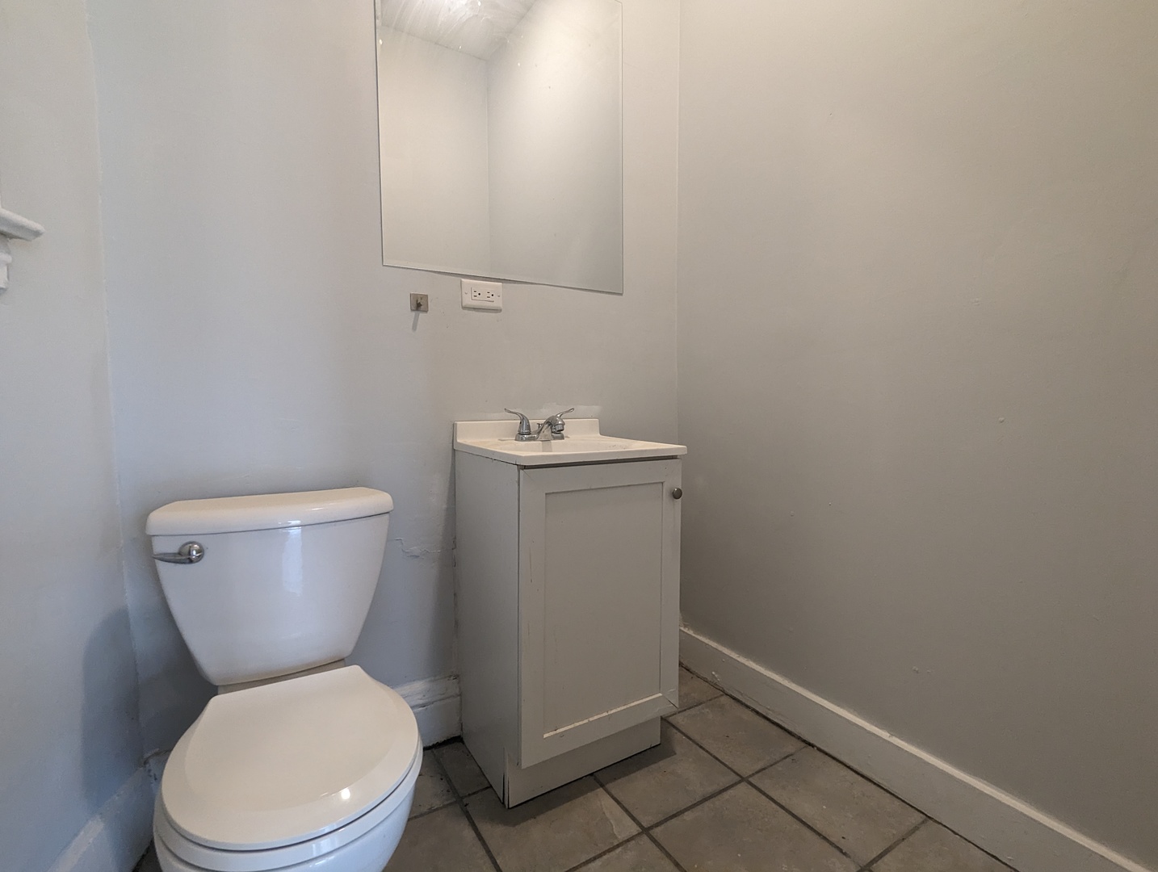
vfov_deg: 78.3
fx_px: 536
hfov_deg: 94.4
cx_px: 579
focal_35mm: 16
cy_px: 436
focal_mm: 2.35
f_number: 2.2
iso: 152
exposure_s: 1/24
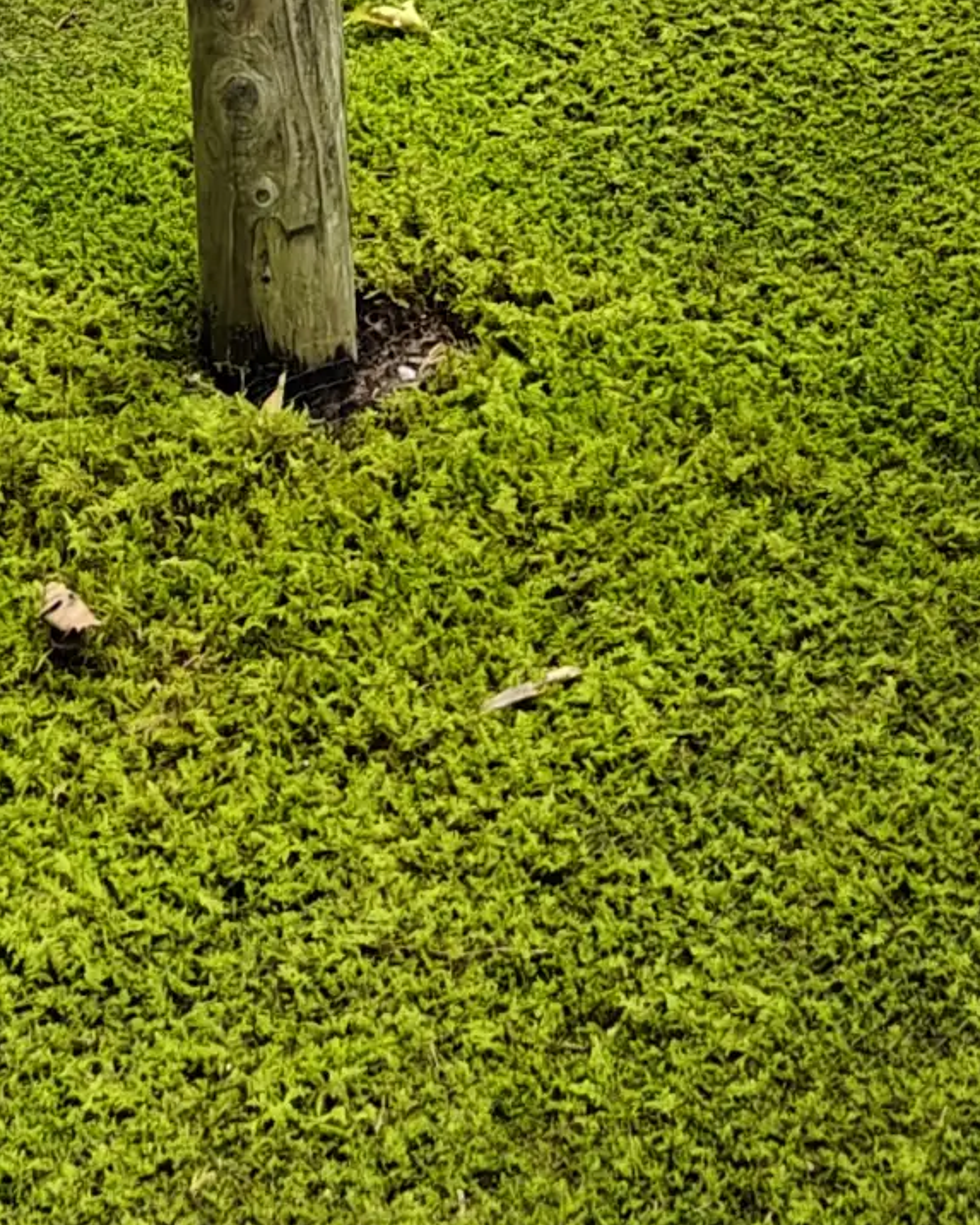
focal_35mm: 134
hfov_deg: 11.4
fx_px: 4857
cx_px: 956
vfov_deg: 11.6
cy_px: -1786
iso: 200
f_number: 1.8
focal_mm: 5.59
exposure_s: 1/200
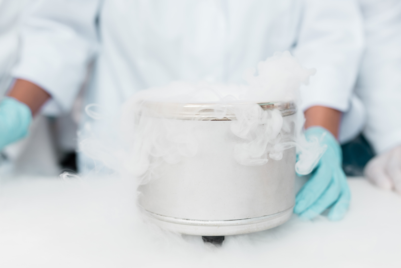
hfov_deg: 39.6
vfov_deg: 27.0
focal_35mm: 50
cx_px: 200
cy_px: 134
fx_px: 557
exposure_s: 1/160
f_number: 3.5
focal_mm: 50
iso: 200
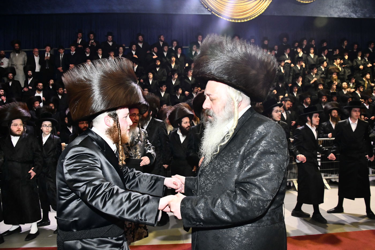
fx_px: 292
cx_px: 188
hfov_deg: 65.5
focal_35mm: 28
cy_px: 125
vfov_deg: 46.4
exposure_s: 1/125
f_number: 5.6
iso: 2500
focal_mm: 28
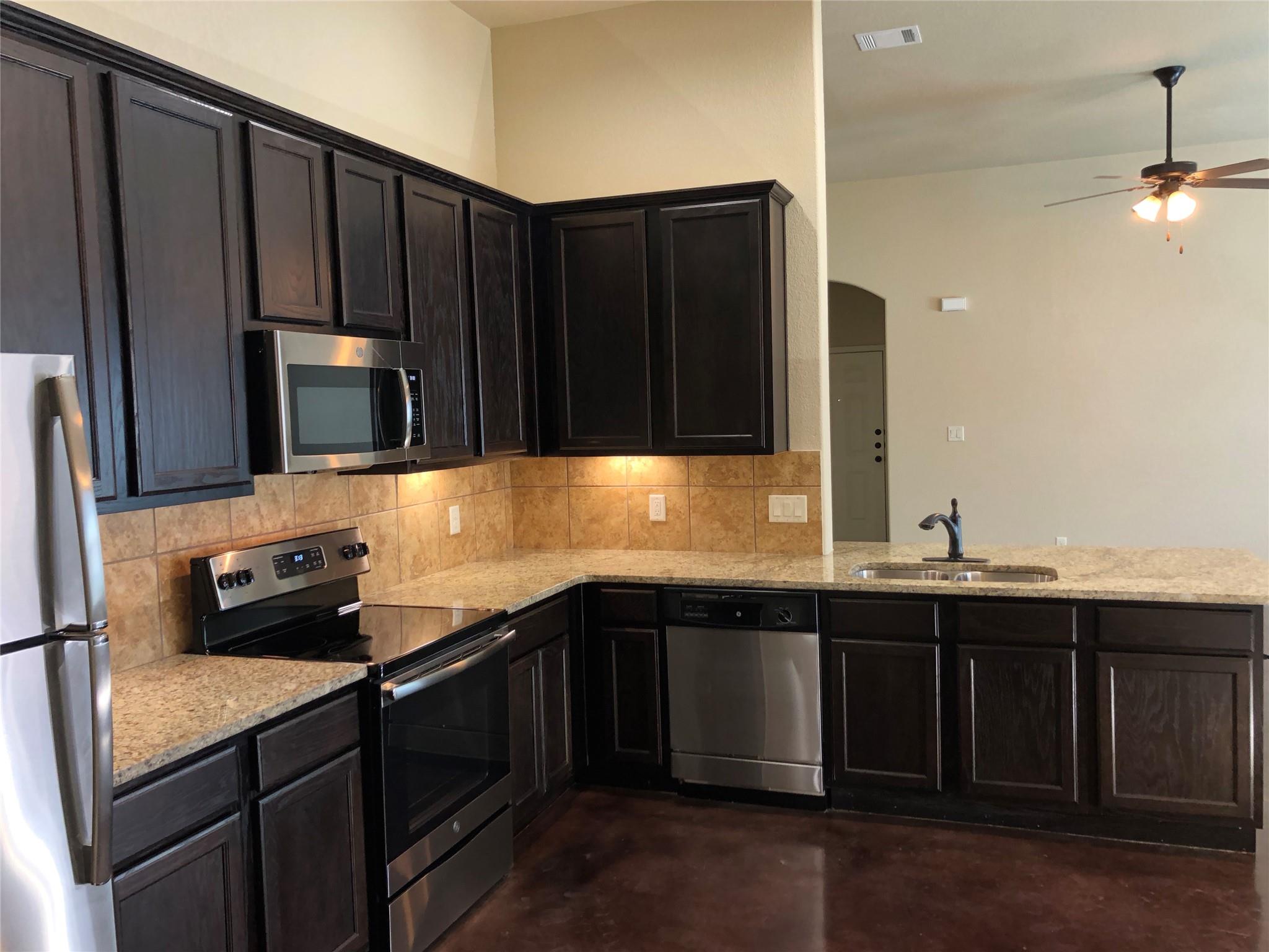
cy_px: 476
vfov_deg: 49.7
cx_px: 634
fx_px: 1026
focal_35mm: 28
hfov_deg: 63.4
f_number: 1.8
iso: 320
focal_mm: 3.99
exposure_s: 1/60
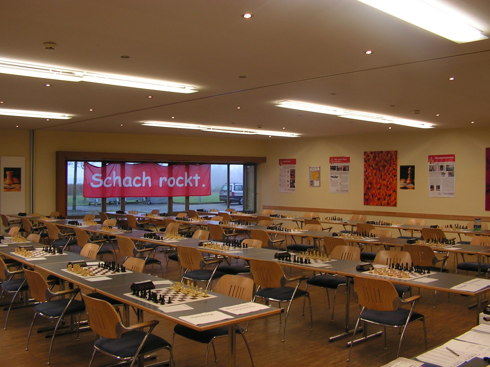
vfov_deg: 39.7
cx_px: 245
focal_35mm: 36
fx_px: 510
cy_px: 184
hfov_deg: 51.4
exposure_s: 1/40
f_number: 3.2
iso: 80
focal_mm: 6
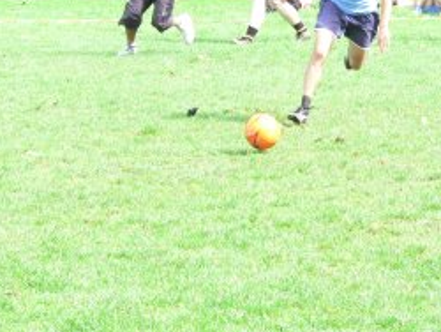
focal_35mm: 209
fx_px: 2665
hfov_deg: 9.5
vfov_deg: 7.1
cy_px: 39
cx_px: 220
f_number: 5.6
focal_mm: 19.4
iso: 400
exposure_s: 1/200
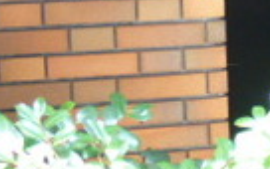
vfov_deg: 9.5
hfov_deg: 14.3
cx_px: 411
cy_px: -56
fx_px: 1001
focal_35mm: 136
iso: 200
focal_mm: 5.1
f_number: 2.4
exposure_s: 1/60
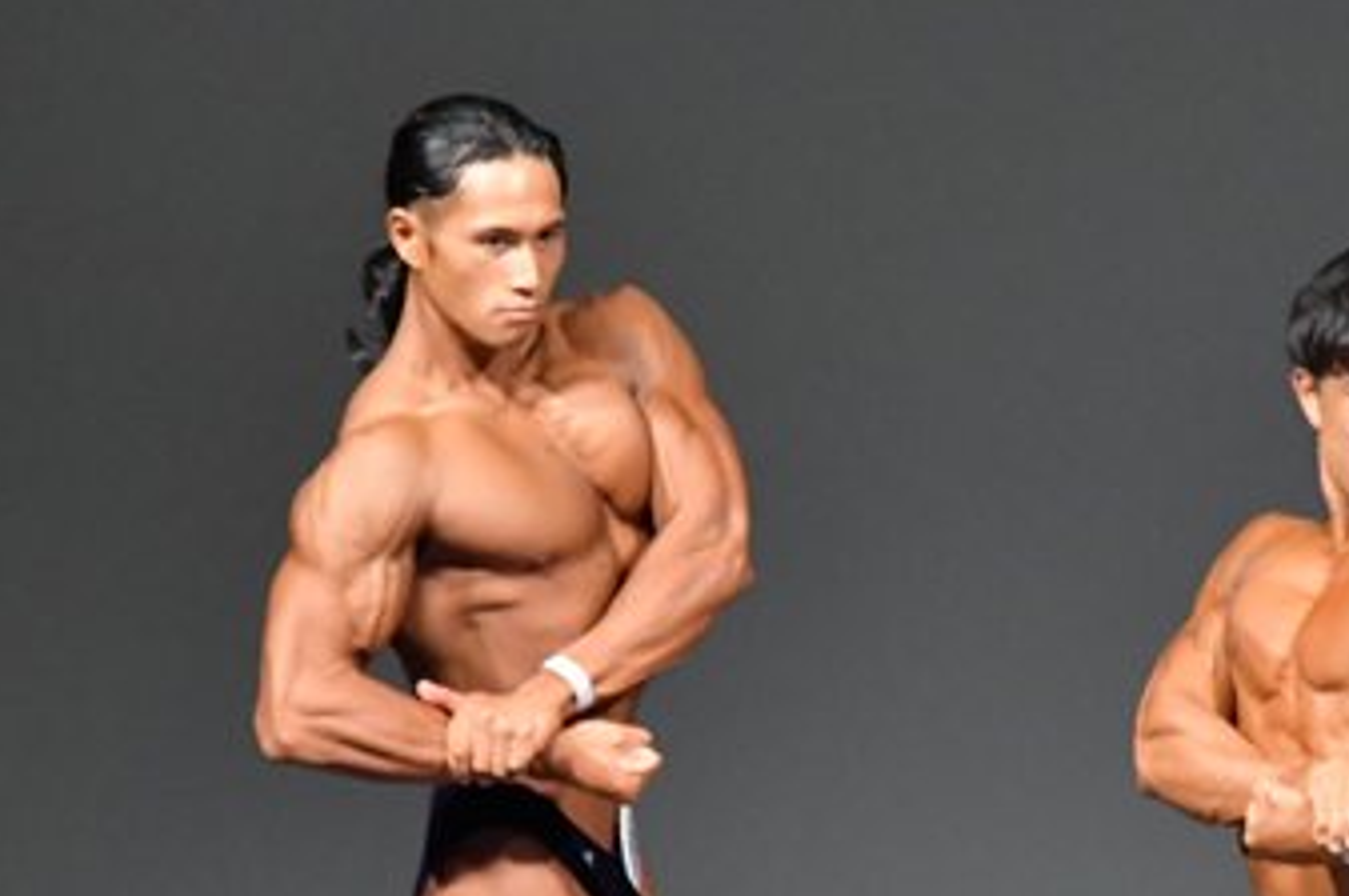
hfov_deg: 2.6
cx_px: 1199
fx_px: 29723
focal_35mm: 794
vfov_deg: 1.7
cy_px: 944
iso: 6400
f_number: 5.6
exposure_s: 1/400
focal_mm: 230
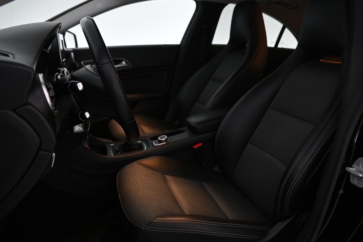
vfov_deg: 46.3
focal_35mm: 28
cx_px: 180
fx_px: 282
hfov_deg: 65.5
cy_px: 122
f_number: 4
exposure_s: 1/50
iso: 2000
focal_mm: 24
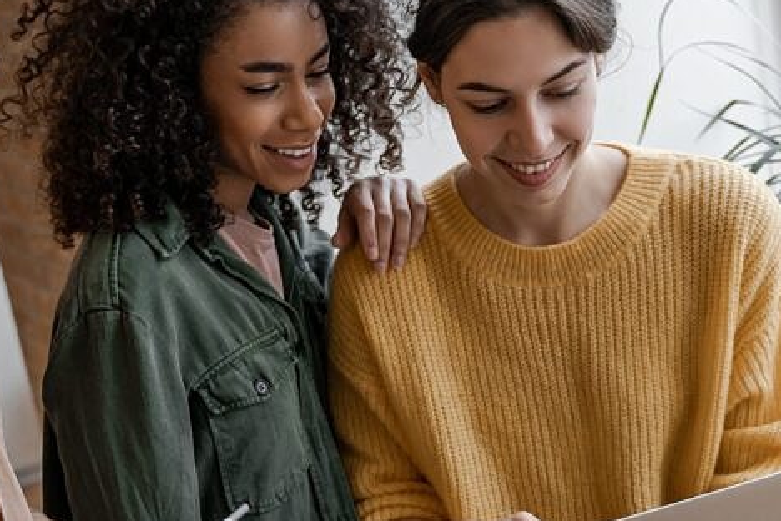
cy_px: 340
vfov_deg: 16.6
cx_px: 421
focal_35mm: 82
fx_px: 1779
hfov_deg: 24.8
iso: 500
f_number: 2.8
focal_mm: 32
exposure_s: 1/160
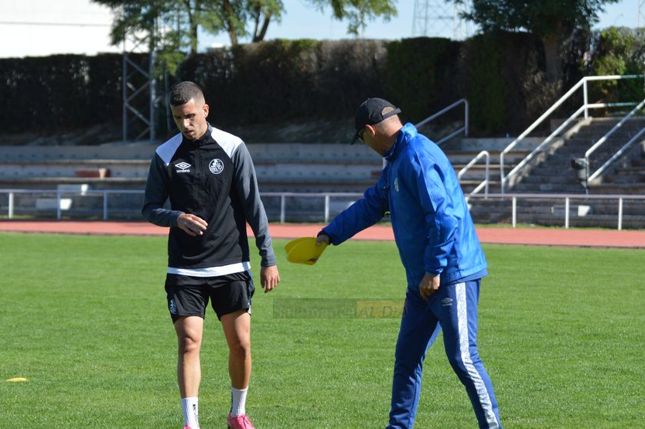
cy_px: 231
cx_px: 340
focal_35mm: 222
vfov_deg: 6.2
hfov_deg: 9.3
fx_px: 3975
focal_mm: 130
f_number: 5.6
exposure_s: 1/1250
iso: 400
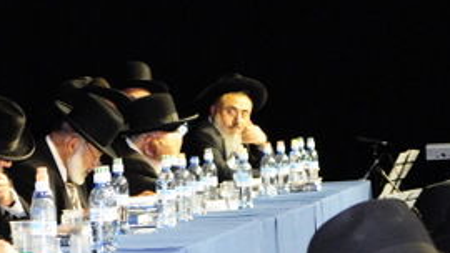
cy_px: 361
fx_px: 2482
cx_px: -7
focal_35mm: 208
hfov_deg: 10.3
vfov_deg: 5.8
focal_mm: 35
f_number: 4
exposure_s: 1/30
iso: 800
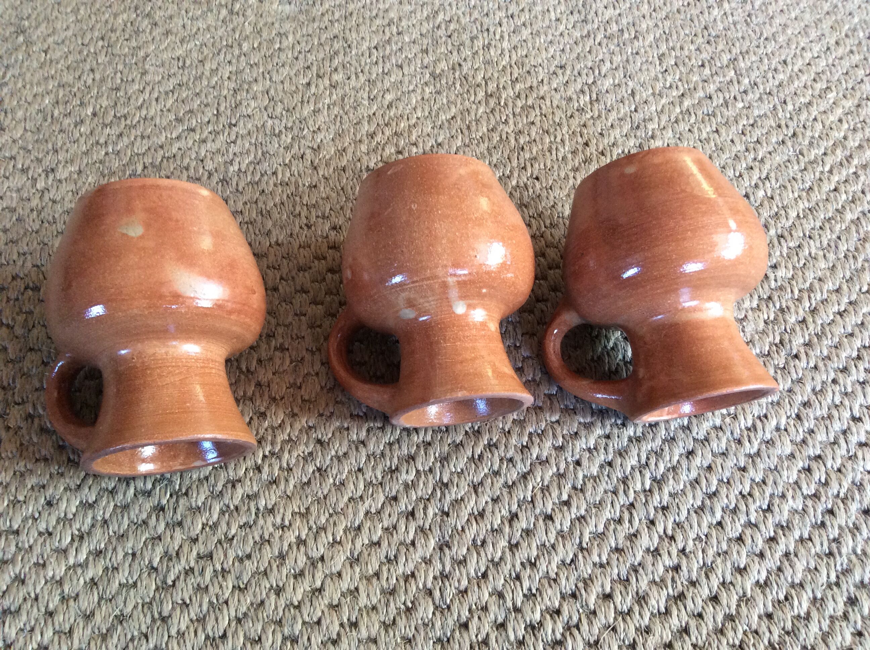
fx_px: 803
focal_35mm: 32
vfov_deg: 44.1
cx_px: 435
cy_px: 325
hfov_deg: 56.9
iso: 160
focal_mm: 3.3
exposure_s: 1/25
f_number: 2.4
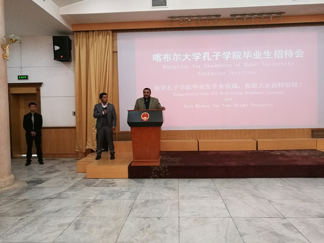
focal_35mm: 27
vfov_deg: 51.4
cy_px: 122
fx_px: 253
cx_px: 162
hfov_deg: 65.3
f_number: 2.2
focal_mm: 4.5
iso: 500
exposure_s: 1/24
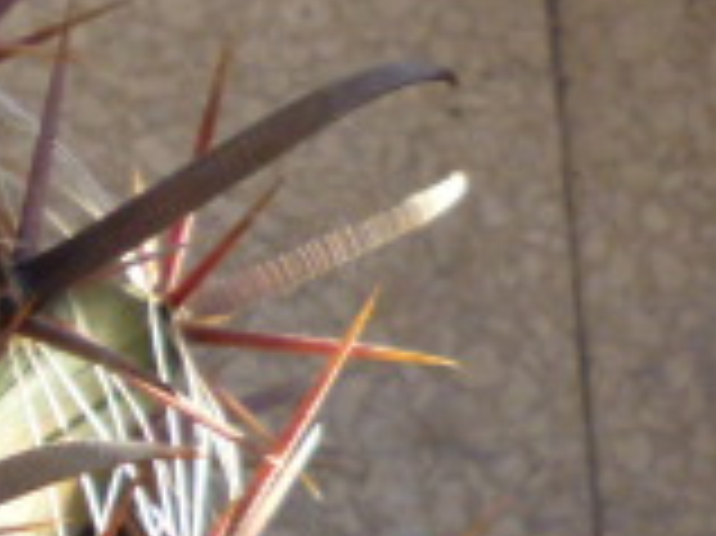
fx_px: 2914
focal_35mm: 141
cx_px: -536
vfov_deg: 10.4
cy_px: 568
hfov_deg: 12.8
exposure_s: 1/250
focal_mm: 4.4
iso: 125
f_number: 2.8
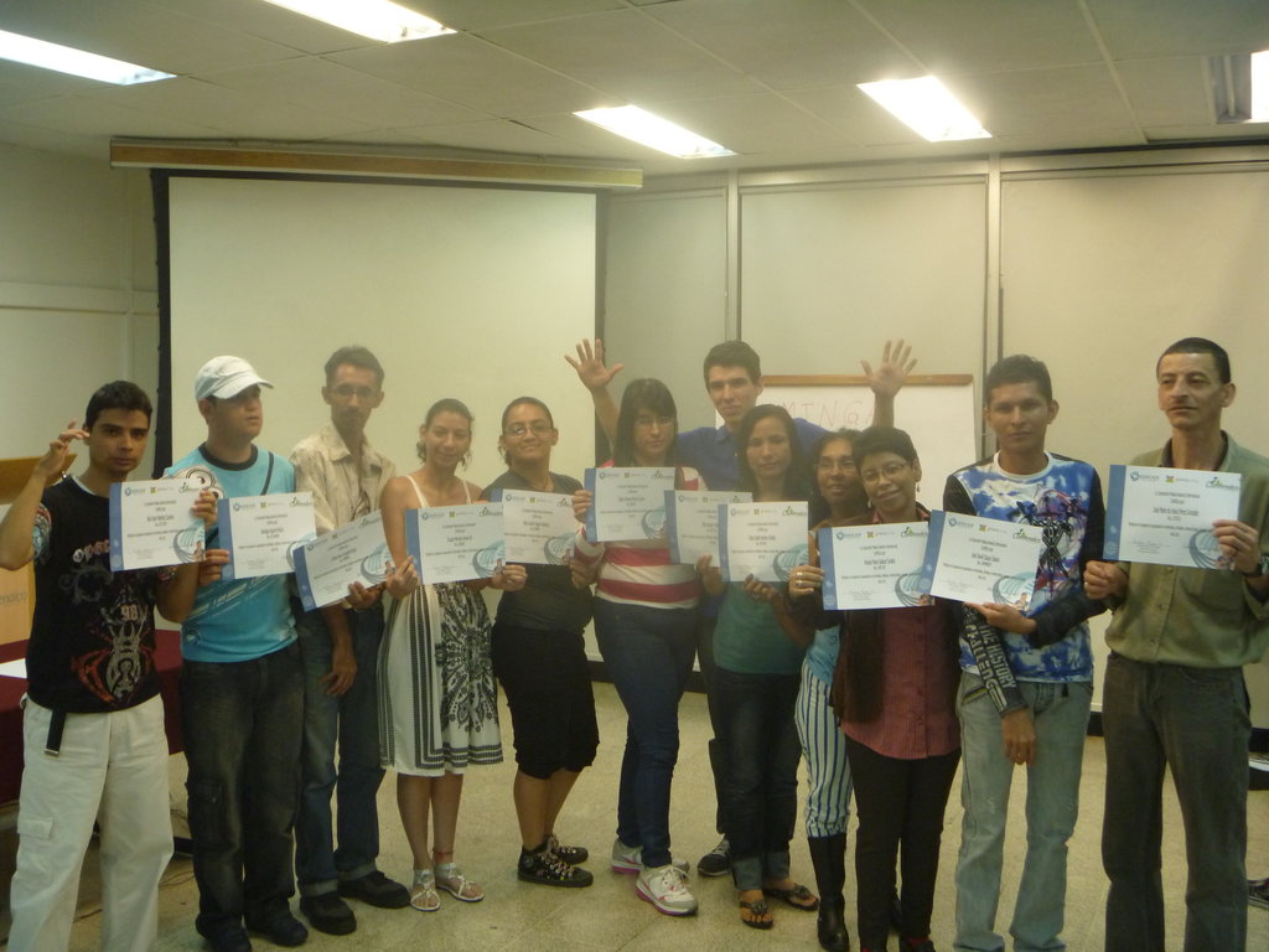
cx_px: 634
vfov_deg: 40.7
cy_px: 476
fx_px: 1283
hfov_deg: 52.6
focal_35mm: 35
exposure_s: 1/30
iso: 320
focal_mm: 6.3
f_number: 3.5
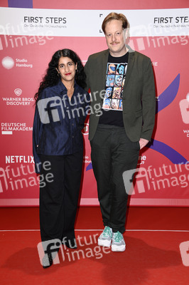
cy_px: 142
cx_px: 94
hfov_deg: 24.2
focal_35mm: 56
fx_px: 442
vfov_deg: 35.7
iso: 640
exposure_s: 1/250
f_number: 6.3
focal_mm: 56
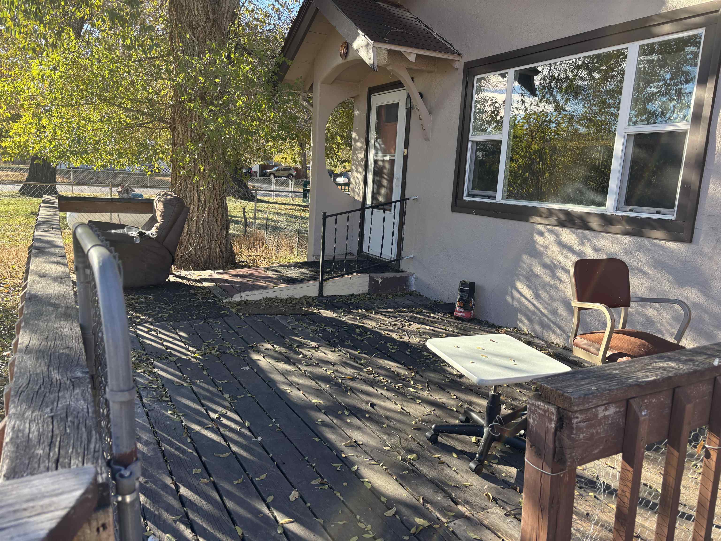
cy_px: 270
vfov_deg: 53.1
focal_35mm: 26
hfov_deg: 67.3
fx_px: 542
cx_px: 360
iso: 50
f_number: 1.6
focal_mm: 5.96
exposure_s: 1/432
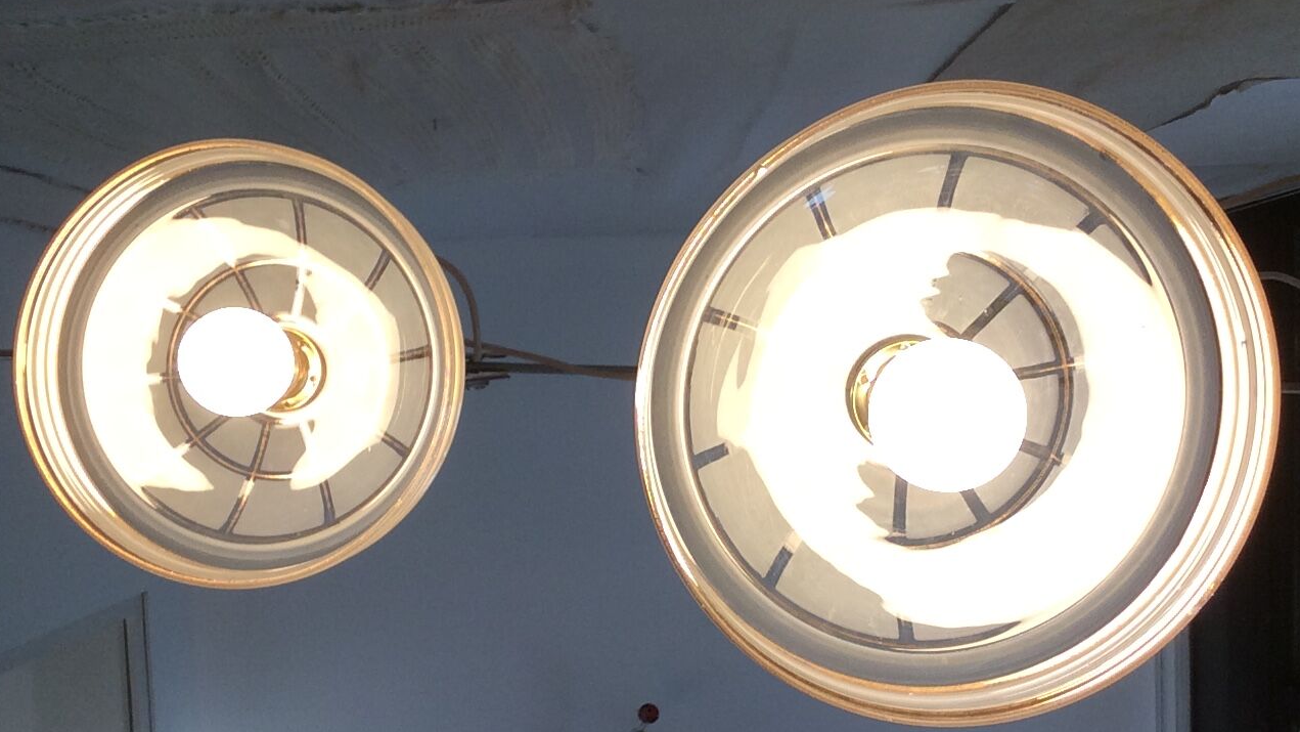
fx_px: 1172
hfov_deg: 58.0
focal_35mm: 34
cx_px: 647
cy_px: 446
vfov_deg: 34.5
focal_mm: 2.15
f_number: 2.4
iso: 80
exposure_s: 1/100
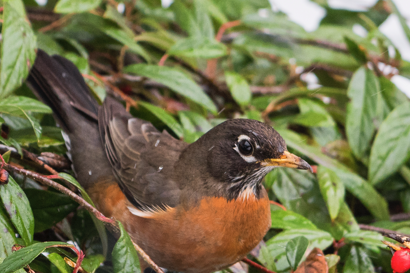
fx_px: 8097
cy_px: 263
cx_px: 356
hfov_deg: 2.9
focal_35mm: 711
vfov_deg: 1.9
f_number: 5.6
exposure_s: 1/250
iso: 800
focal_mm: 220
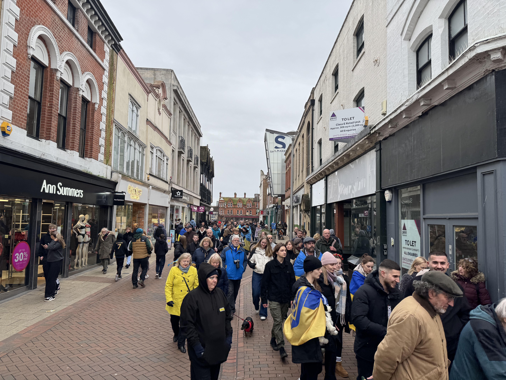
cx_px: 253
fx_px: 351
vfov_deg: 56.8
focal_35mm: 24
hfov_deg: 71.6
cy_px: 190
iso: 80
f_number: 1.78
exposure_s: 1/229
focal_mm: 6.76
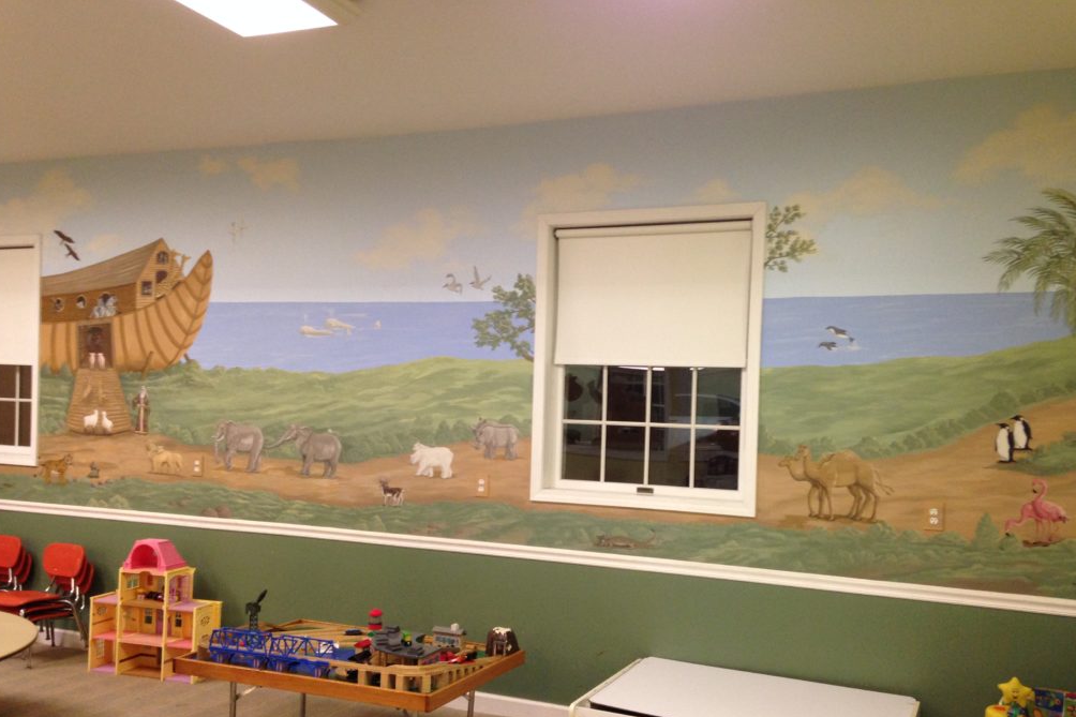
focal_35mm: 35
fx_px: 1046
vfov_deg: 37.8
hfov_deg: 54.4
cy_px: 410
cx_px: 536
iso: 160
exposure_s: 1/20
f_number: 2.4
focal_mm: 4.12
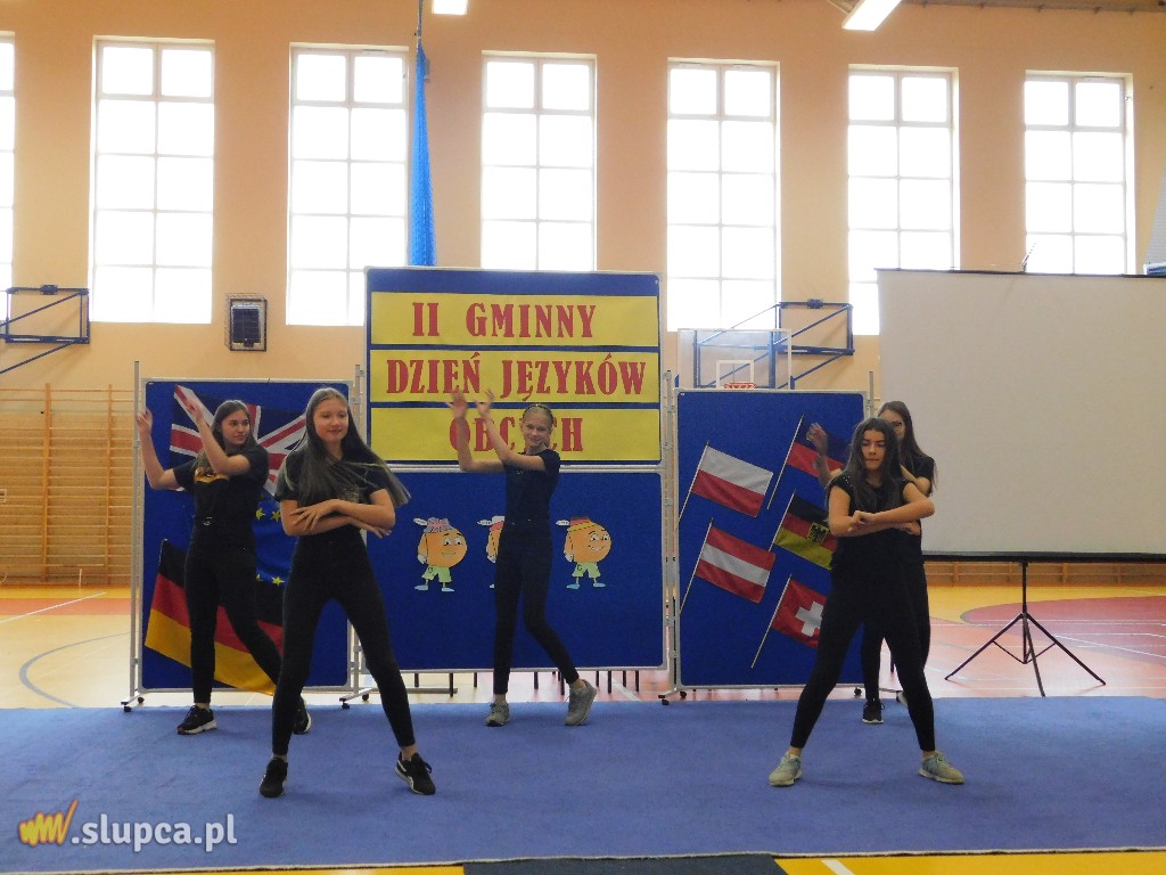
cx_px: 583
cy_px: 438
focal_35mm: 45
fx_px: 1516
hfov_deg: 42.1
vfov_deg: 32.2
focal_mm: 8
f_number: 3.7
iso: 800
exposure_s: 1/60
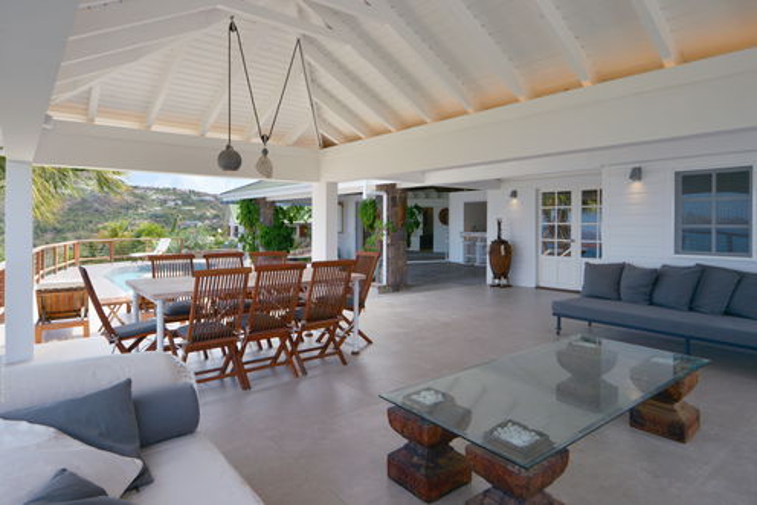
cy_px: 252
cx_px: 378
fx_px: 442
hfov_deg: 81.2
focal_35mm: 21
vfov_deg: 59.5
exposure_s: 1/250
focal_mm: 21
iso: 100
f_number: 7.1
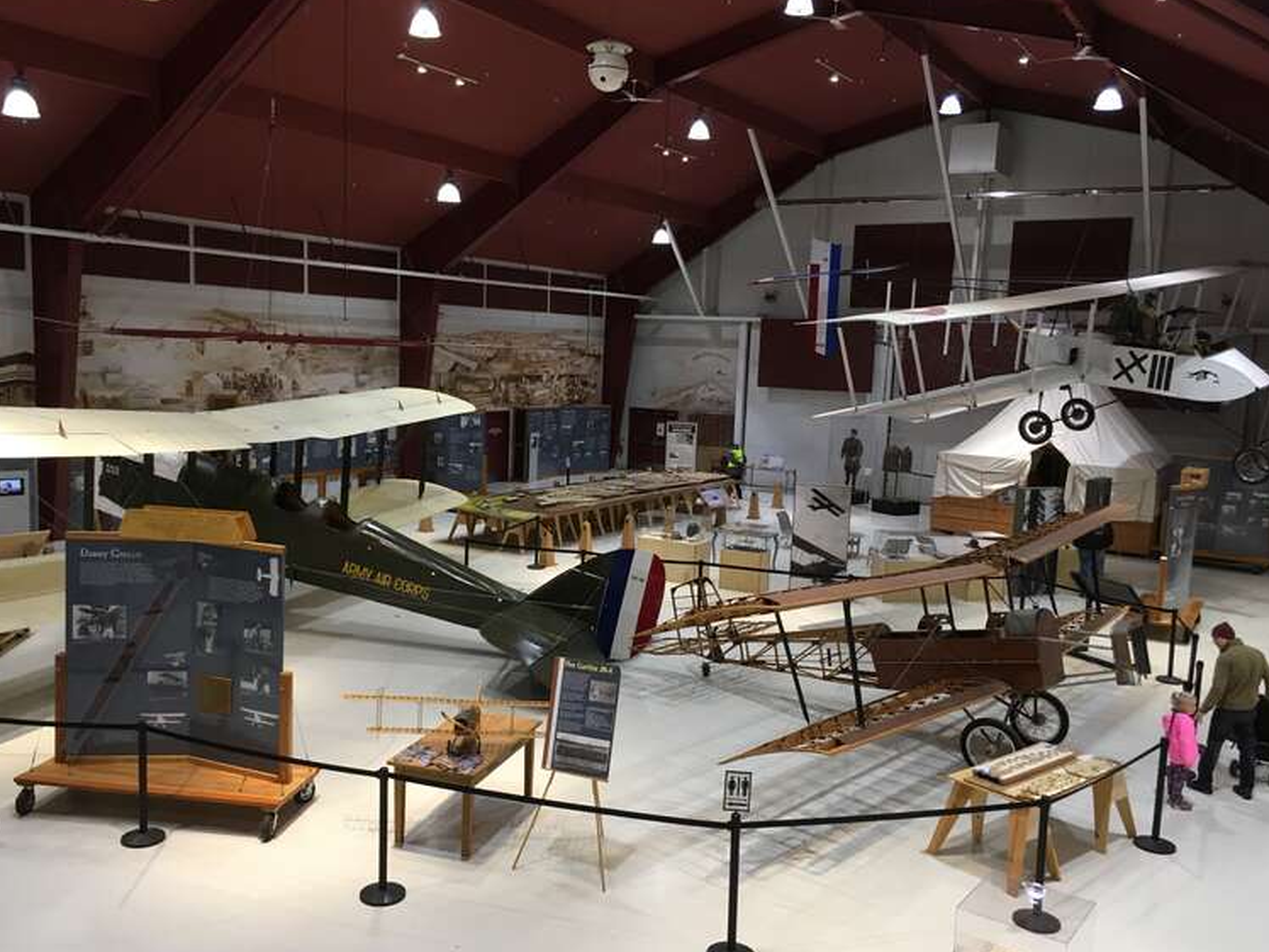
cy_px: 489
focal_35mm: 31
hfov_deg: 58.3
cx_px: 611
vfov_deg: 45.4
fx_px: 1136
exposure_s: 1/30
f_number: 2.2
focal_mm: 4.15
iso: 80
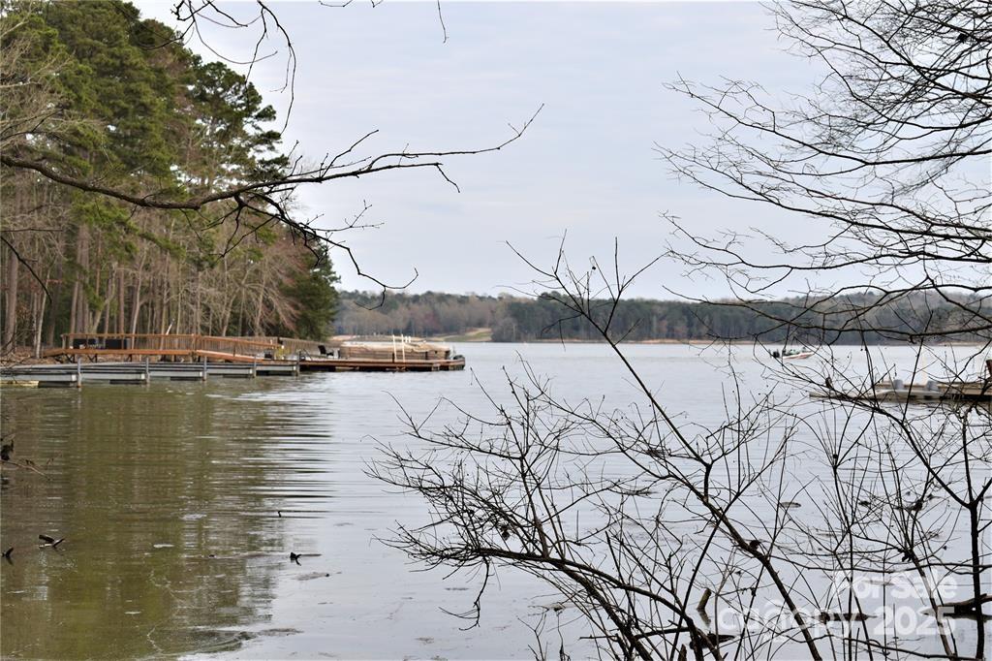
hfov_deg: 24.6
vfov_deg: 16.5
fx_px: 2272
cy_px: 330
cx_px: 496
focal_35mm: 82
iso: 100
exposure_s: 1/160
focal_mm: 55
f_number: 6.3
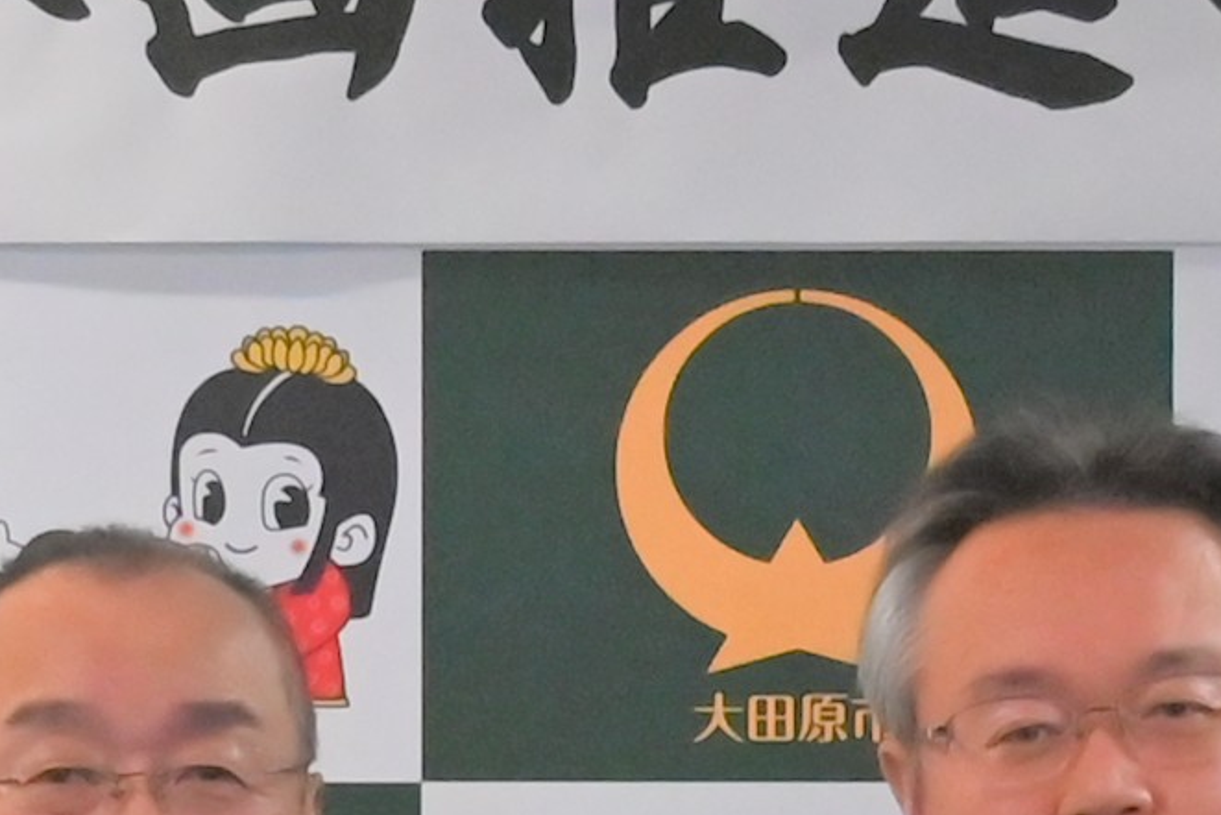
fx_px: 6581
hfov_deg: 10.6
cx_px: 823
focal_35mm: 194
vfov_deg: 7.0
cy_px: 1311
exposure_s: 1/250
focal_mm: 24
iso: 1250
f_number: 4
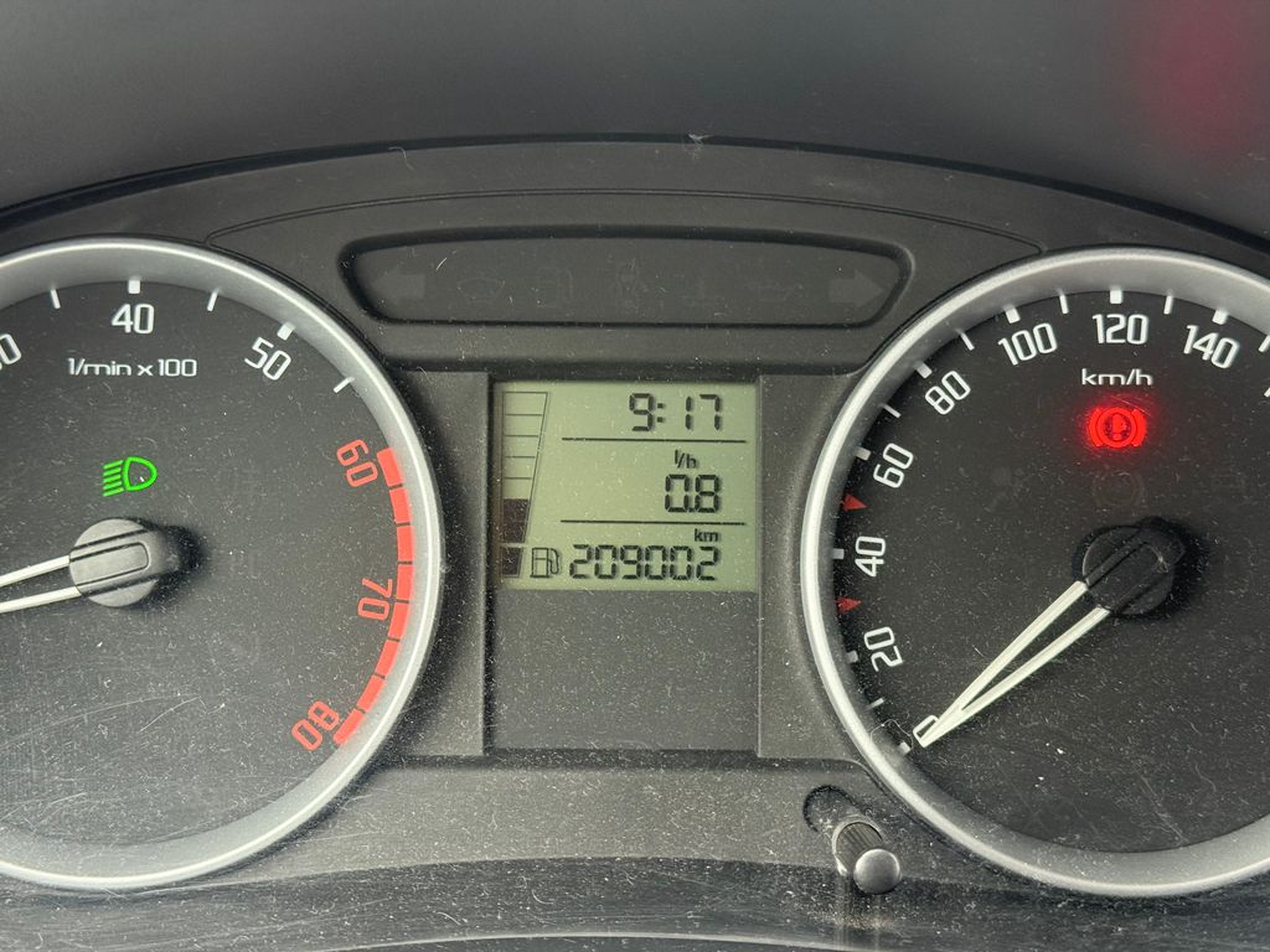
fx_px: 1761
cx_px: 635
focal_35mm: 48
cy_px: 476
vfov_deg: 30.3
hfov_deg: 39.7
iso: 250
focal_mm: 6.76
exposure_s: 1/60
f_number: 1.78
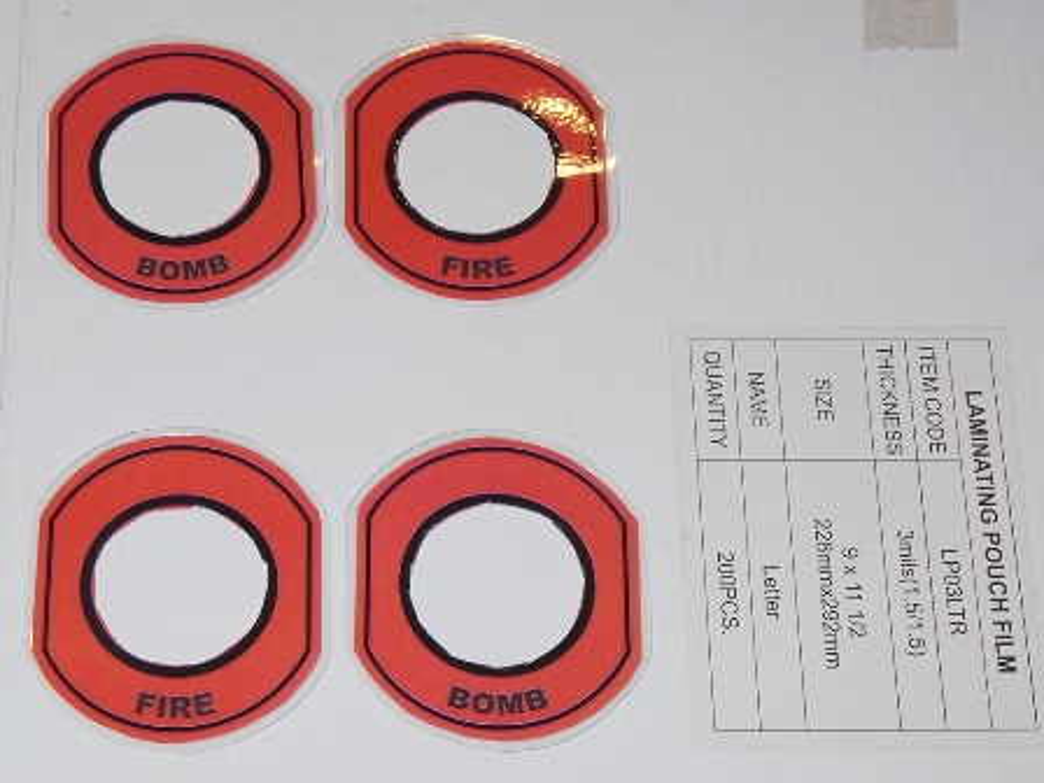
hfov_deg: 38.2
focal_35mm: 50
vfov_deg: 29.1
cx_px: 522
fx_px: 1508
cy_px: 392
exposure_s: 1/60
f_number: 4
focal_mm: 8.9
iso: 125
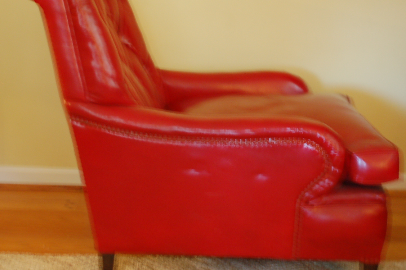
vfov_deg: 20.0
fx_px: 767
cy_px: 130
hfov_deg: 29.7
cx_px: 205
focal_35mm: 68
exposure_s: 1/5
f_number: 3.5
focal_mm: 34
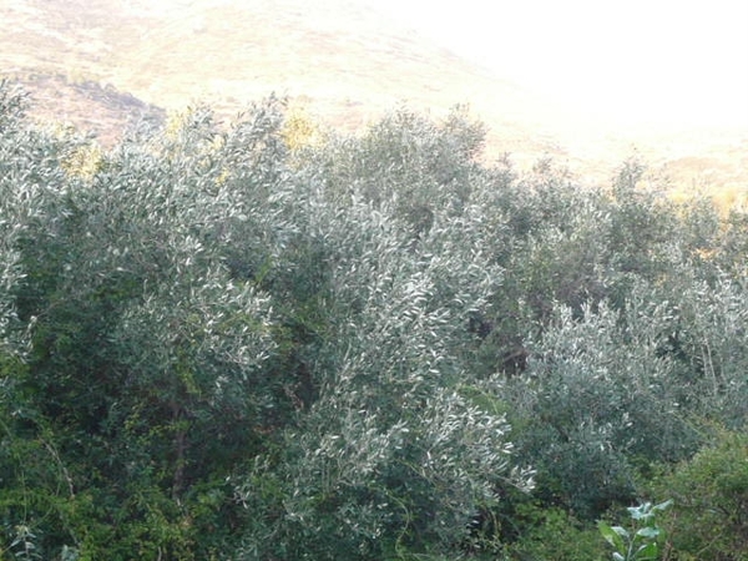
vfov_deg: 18.0
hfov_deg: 23.8
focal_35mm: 82
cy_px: 280
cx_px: 374
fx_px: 1772
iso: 125
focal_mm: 9.1
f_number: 4.3
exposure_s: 1/30
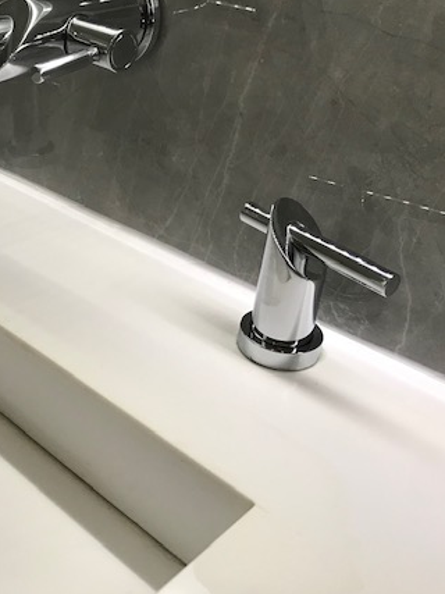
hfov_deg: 32.9
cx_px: 58
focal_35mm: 42
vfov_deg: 44.7
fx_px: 720
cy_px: 263
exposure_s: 1/40
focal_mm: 3.99
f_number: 1.8
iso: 25
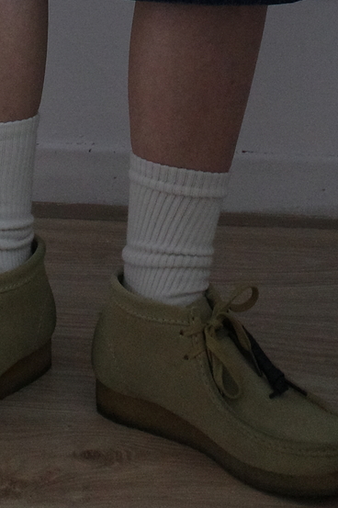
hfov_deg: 9.0
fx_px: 2143
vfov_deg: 11.8
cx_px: 88
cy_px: -576
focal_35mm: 152
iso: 1250
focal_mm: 18.3
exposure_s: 1/30
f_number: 2.8
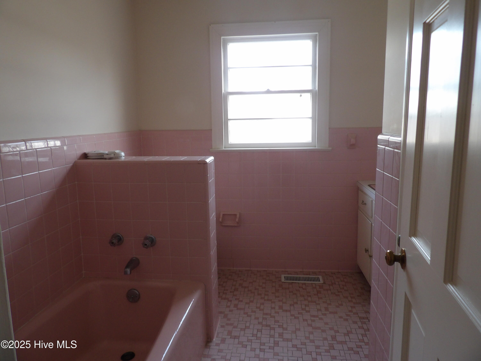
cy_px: 180
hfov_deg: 71.6
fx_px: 333
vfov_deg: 56.8
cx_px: 240
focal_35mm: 24
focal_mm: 4.3
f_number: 3.2
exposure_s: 1/33
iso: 161
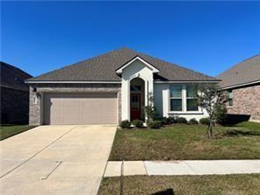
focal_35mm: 26
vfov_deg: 53.1
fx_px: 195
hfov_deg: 67.3
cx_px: 130
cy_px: 98
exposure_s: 1/6579
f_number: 1.5
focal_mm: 5.7
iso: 50
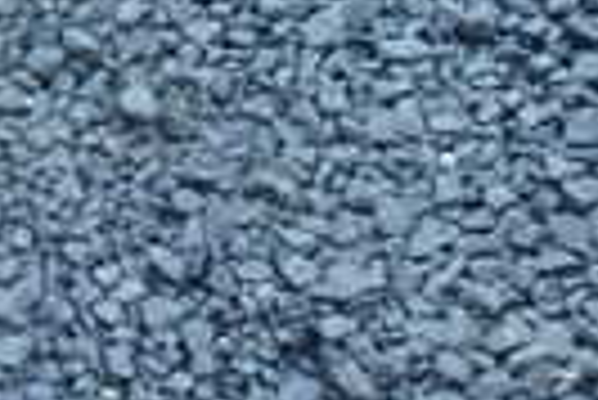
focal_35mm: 141
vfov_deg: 9.6
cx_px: -710
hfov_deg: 12.3
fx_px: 2345
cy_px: 449
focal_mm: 5.4
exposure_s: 1/60
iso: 100
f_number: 2.3
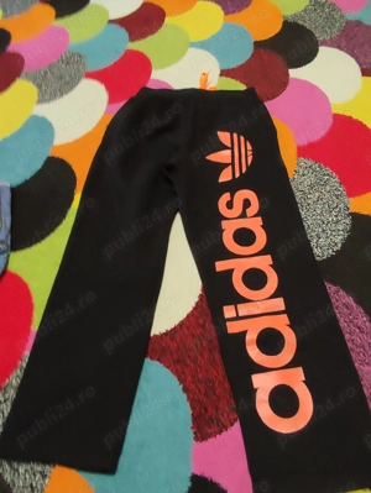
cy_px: 246
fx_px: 228
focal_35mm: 16
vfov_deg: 94.4
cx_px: 186
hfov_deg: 78.2
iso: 440
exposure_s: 1/33
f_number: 2.2
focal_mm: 1.65
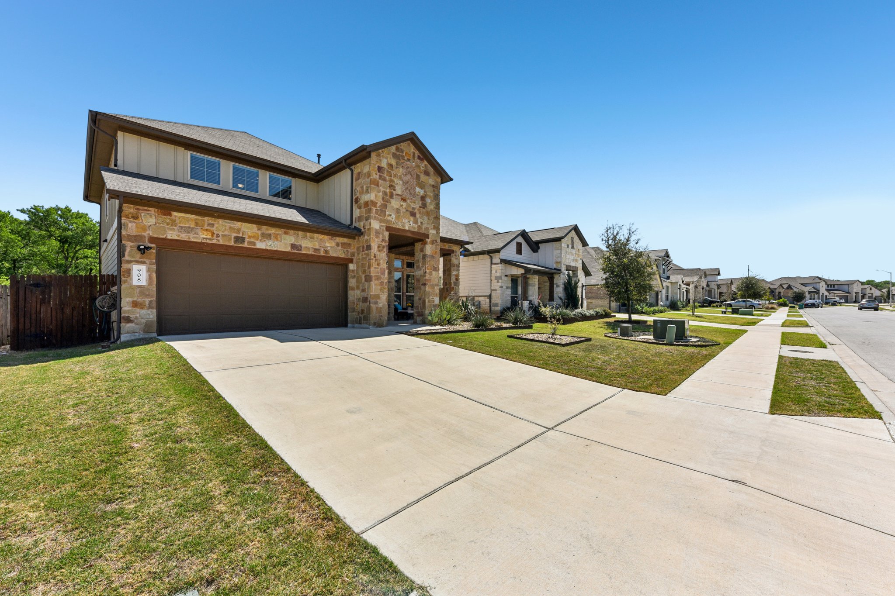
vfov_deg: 81.2
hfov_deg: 104.3
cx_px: 448
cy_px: 298
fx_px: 348
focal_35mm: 14
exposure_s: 1/640
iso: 100
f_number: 8
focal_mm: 14
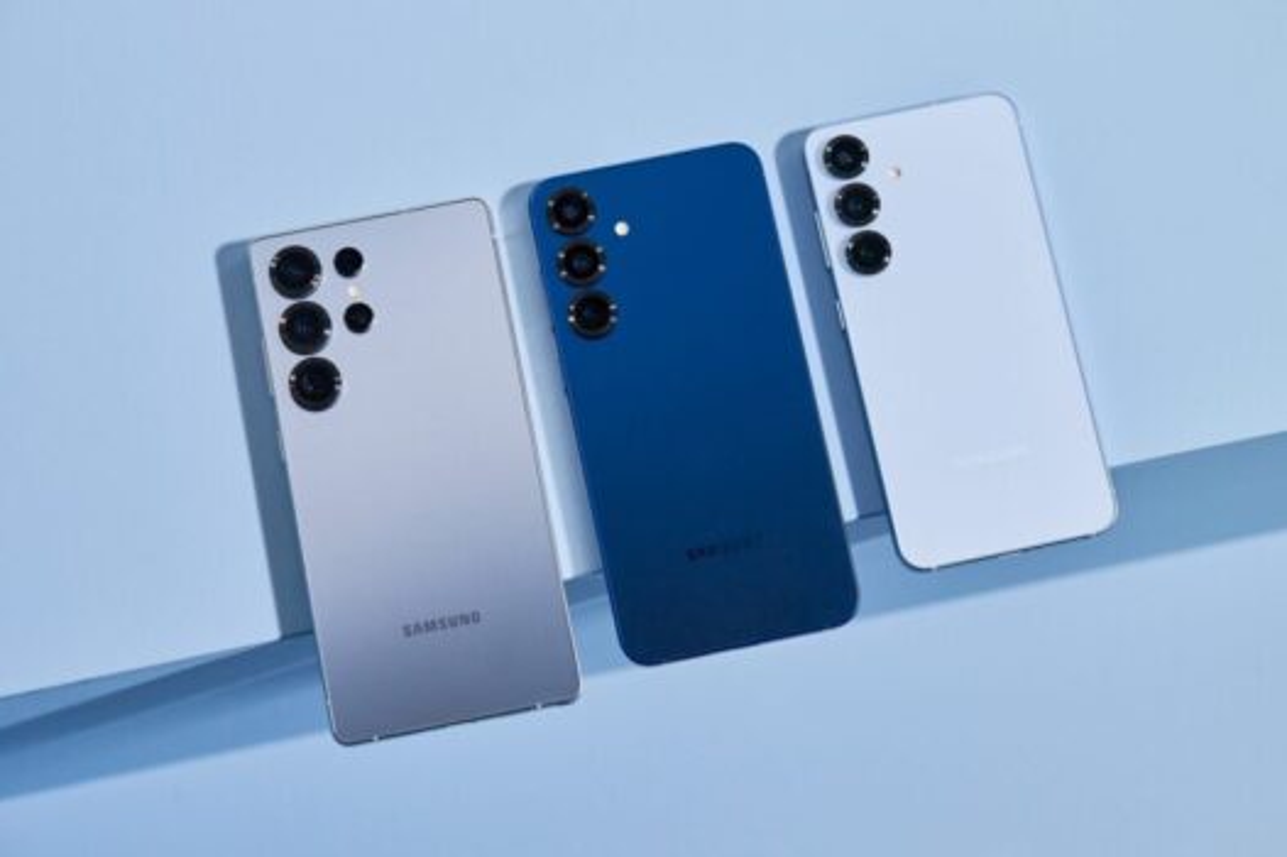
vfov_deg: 19.4
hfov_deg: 28.9
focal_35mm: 70
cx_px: 644
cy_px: 428
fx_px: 2501
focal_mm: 70
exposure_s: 1/80
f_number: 5.6
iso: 1000
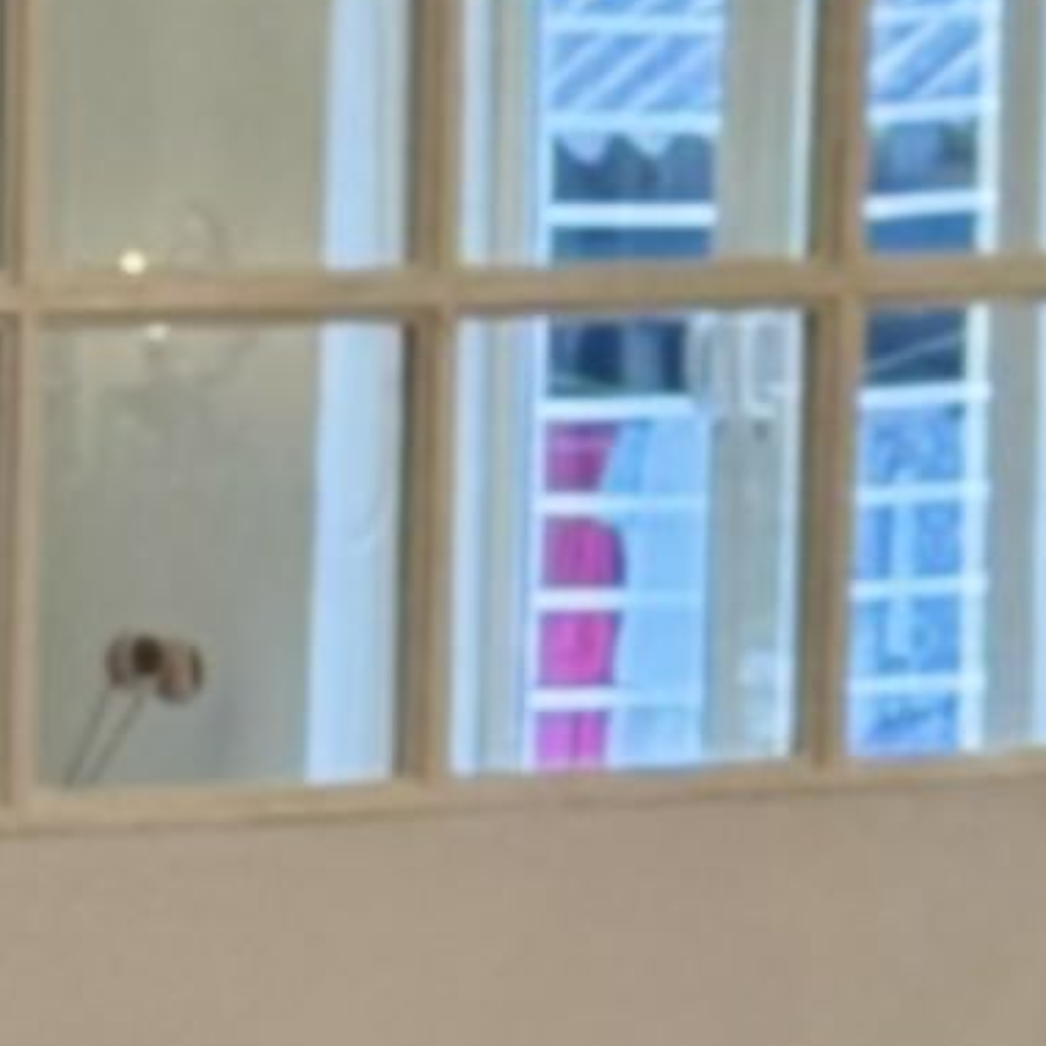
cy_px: 1065
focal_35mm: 451
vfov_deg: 3.9
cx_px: 1430
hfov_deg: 3.9
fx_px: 15418
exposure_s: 1/100
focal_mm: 6.86
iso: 80
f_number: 1.78
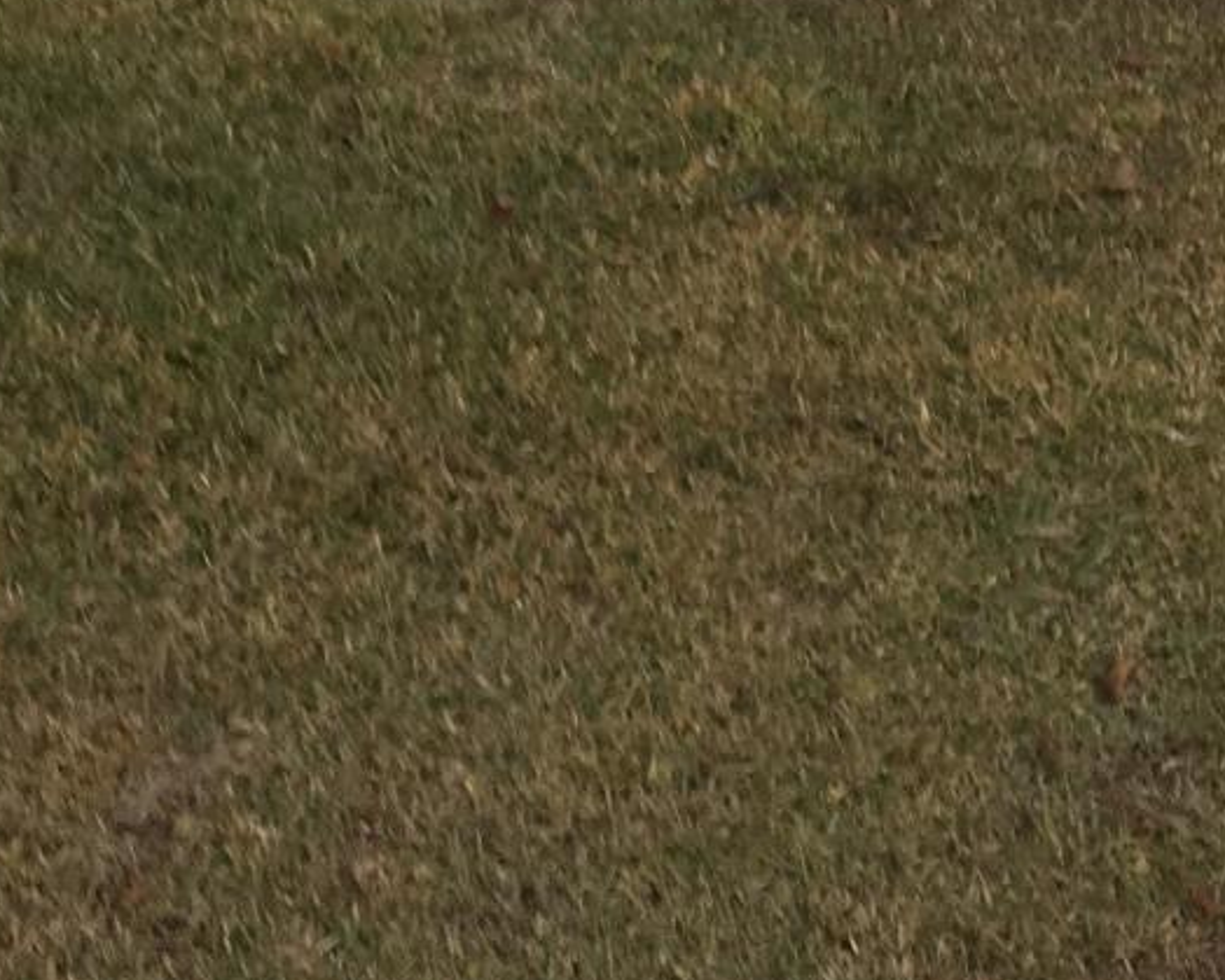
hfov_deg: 17.7
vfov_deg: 12.0
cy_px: -1249
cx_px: 823
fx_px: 3915
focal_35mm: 108
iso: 25
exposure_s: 1/60
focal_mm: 4.15
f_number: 2.2
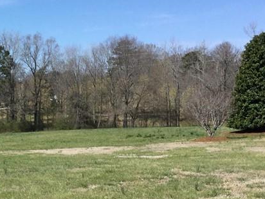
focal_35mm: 77
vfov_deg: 19.1
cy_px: 118
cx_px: -26
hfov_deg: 23.7
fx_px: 589
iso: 25
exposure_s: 1/1431
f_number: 2.4
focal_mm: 3.3
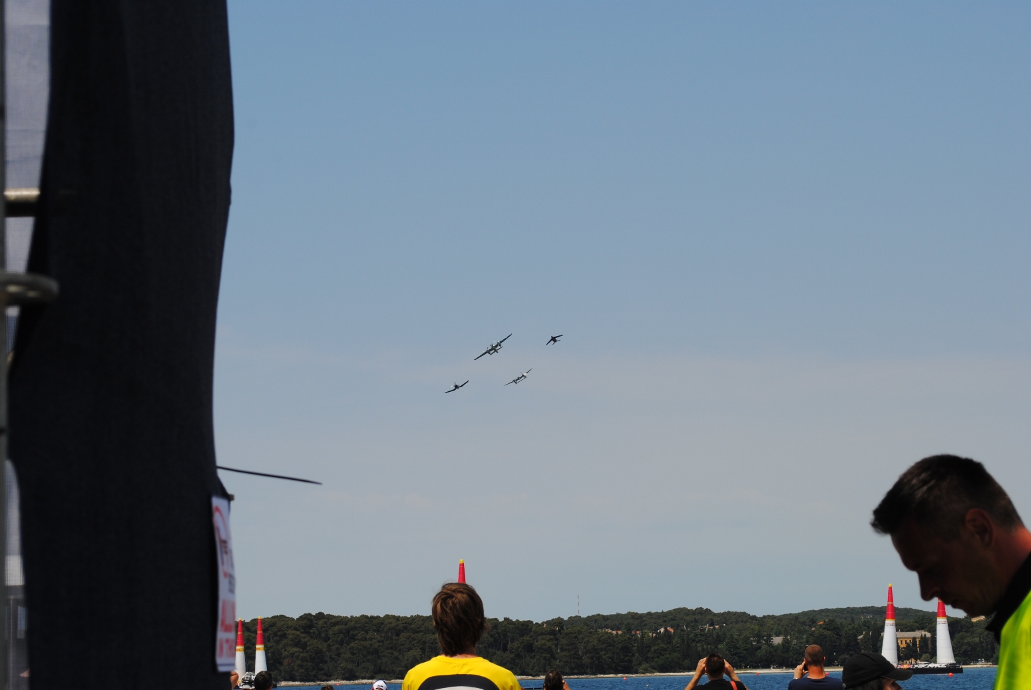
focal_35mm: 82
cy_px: 345
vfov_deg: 16.6
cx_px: 516
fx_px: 2366
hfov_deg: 24.6
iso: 100
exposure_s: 1/400
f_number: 10
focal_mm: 55
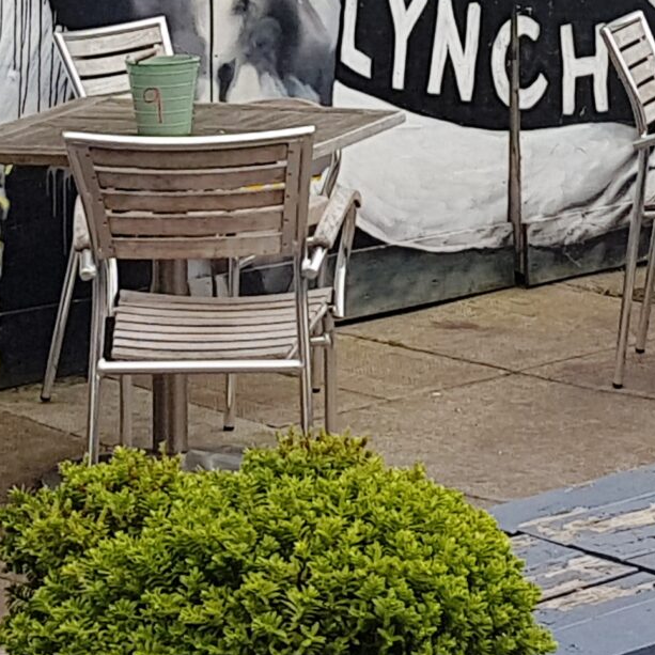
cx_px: 393
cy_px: -265
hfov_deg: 18.1
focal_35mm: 96
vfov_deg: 16.8
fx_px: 2055
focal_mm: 4.2
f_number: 1.7
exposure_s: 1/858
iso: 40
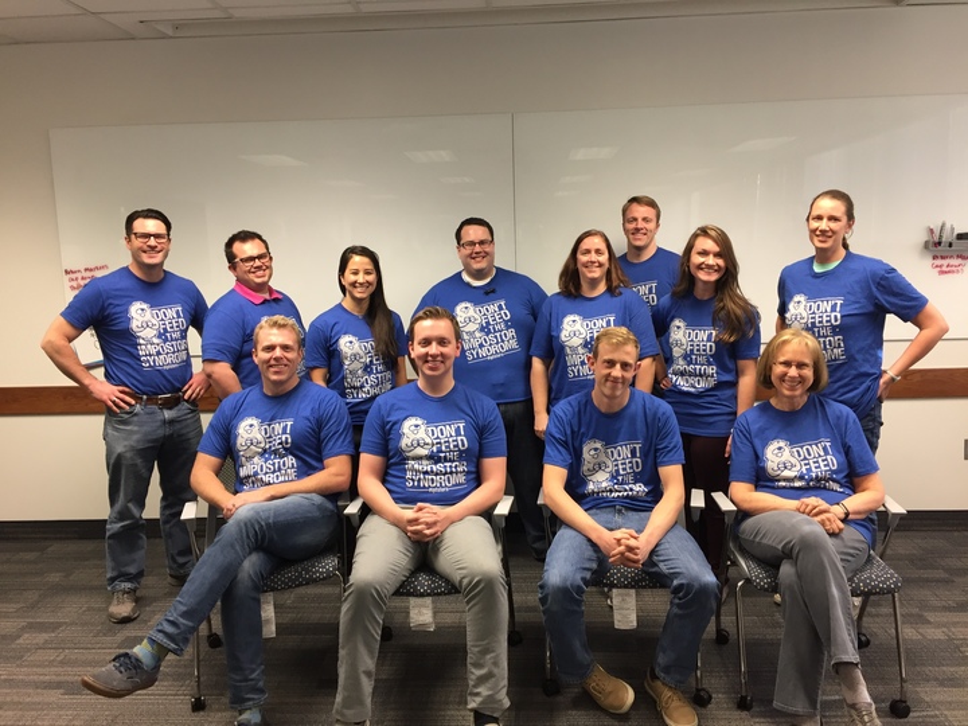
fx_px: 811
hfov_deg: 61.7
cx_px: 484
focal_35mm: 29
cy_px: 363
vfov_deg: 48.2
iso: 100
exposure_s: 1/33
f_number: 2.2
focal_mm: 4.15
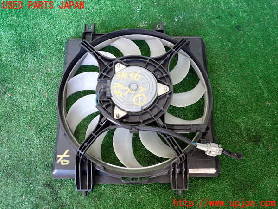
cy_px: 104
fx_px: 241
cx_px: 139
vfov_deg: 46.8
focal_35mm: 30
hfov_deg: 60.0
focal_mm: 5.4
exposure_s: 1/30
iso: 320
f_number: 2.3
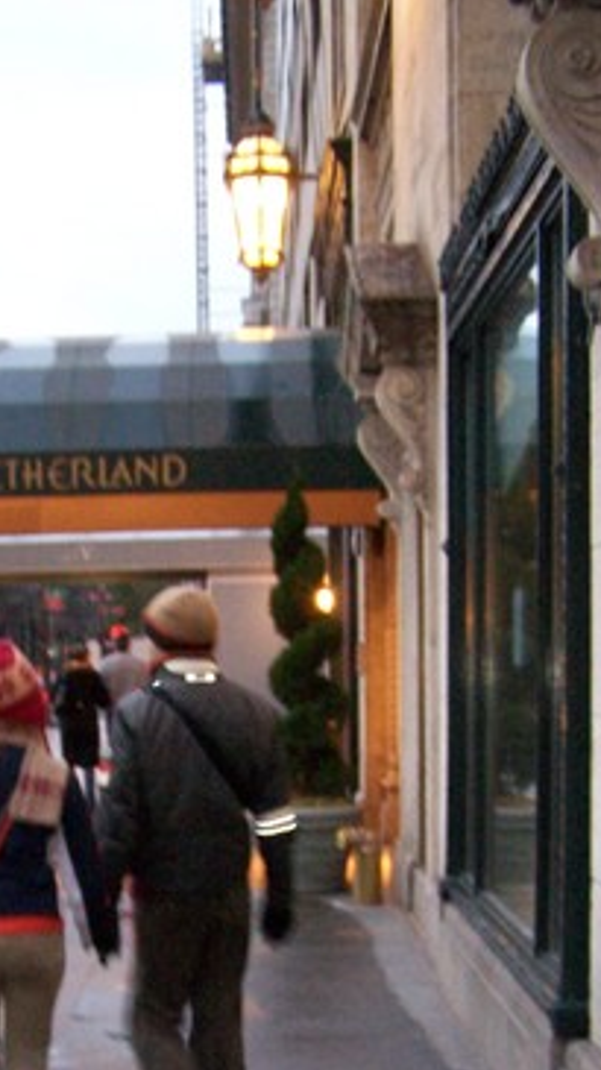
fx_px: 1929
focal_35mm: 68
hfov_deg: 17.5
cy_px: 877
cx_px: 88
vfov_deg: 30.2
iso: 400
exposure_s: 1/15
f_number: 2.8
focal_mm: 6.3
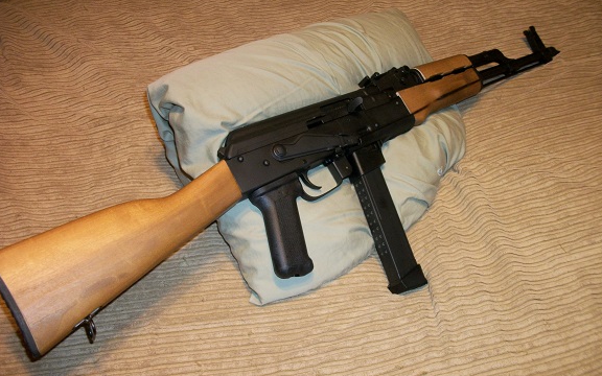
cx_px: 301
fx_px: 558
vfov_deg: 37.3
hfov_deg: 56.7
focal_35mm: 34
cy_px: 198
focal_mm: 5.7
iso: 160
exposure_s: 1/30
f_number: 2.9
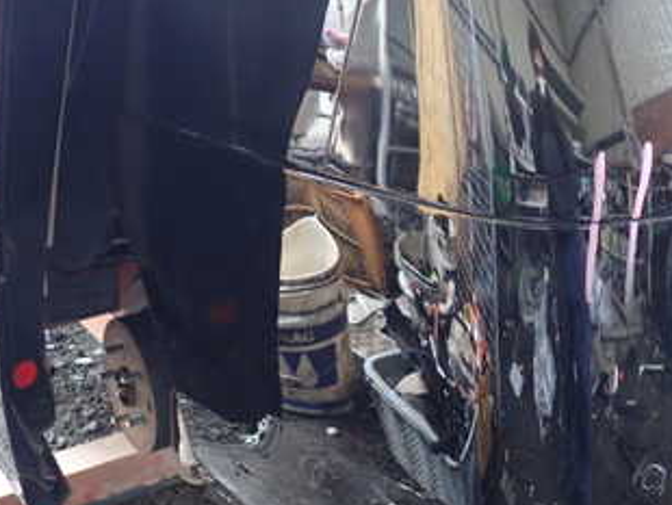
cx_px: 514
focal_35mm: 58
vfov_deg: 25.2
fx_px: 1127
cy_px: 221
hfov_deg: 32.5
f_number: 2.3
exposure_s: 1/30
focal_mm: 5.4
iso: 250
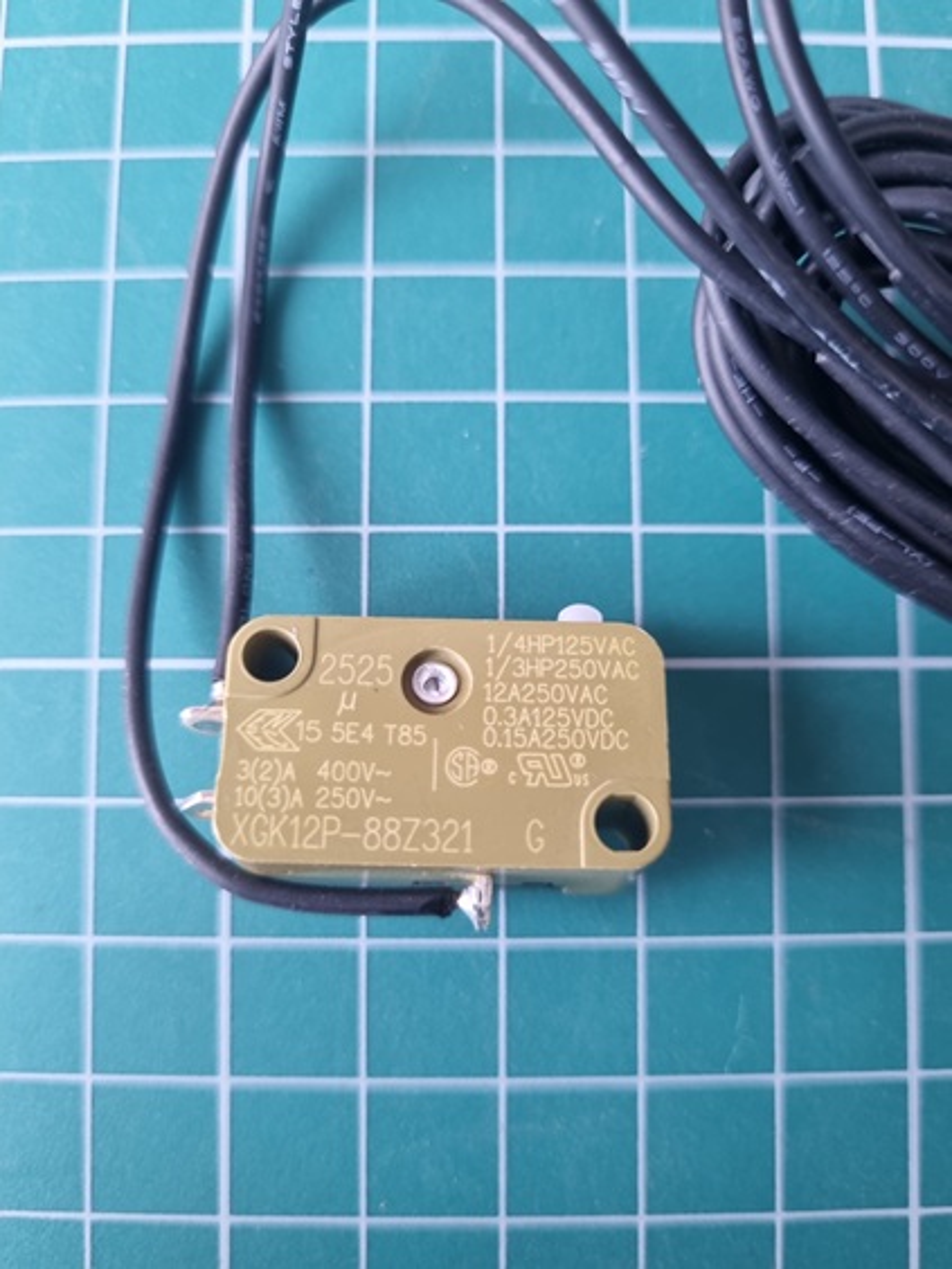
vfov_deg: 67.3
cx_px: 476
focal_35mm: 26
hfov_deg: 53.1
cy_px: 634
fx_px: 953
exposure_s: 1/50
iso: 320
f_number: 1.8
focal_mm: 5.4
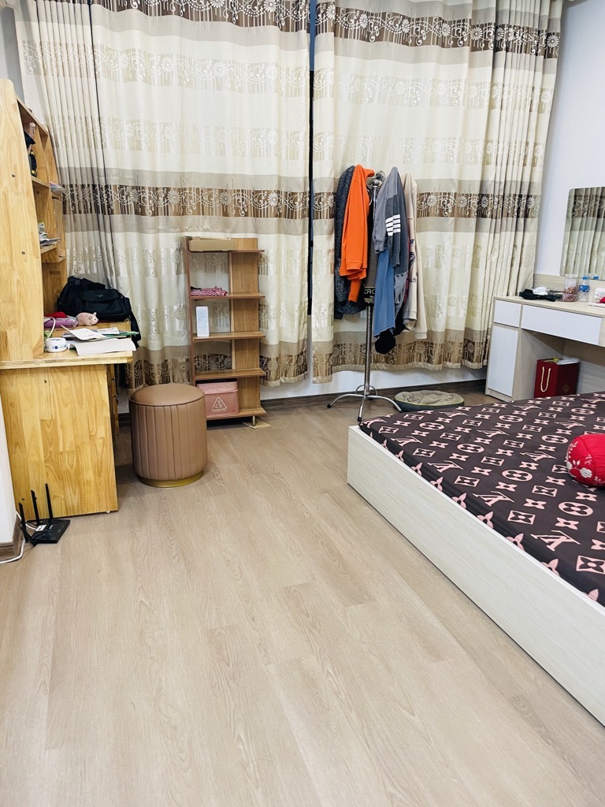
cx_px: 302
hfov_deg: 53.1
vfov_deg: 67.3
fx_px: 606
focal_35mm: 26
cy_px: 404
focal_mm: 4.2
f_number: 1.6
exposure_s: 1/50
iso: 80
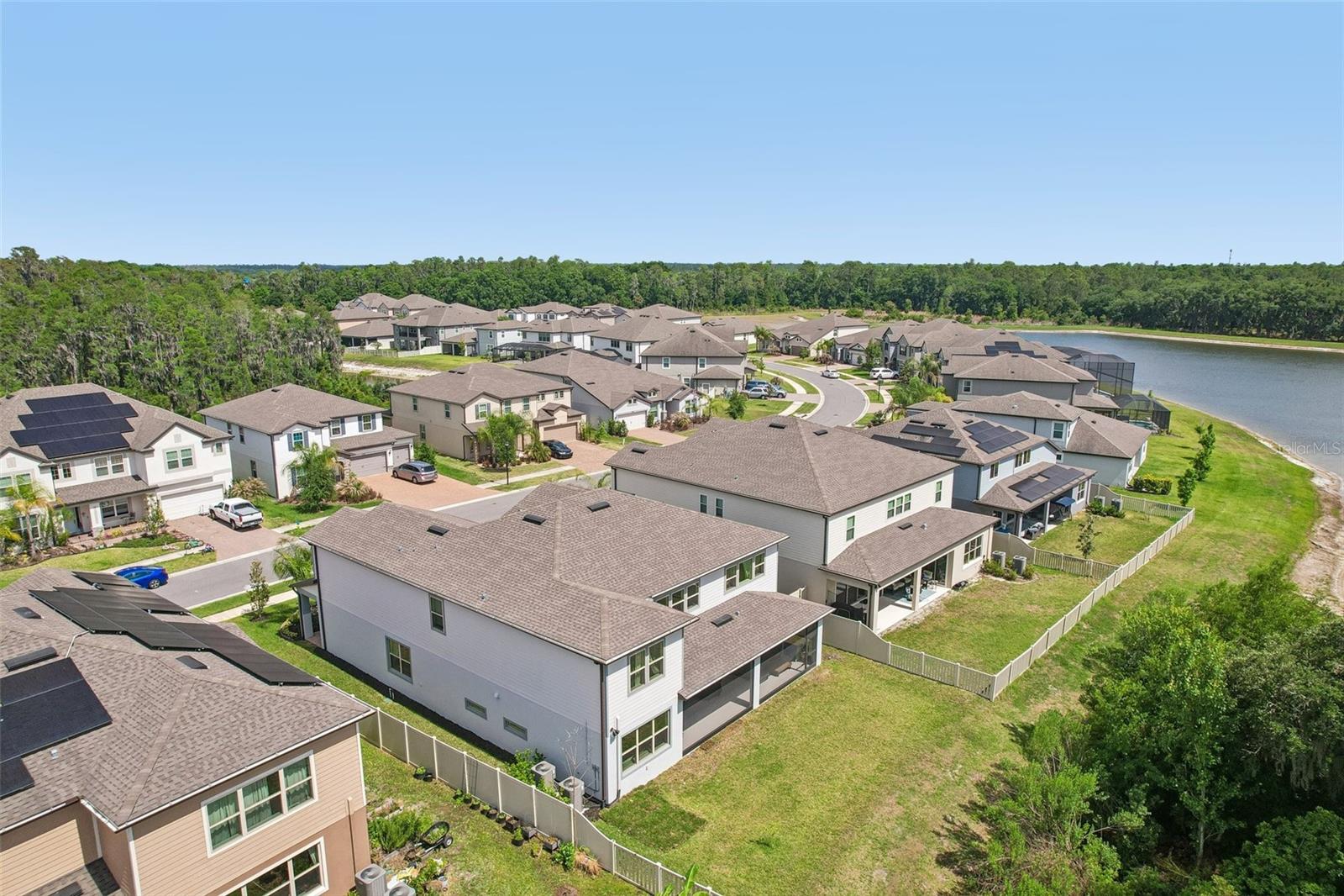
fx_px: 821
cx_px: 672
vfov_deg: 57.2
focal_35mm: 22
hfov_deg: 78.6
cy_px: 448
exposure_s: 1/2500
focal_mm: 8.4
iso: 110
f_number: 2.8
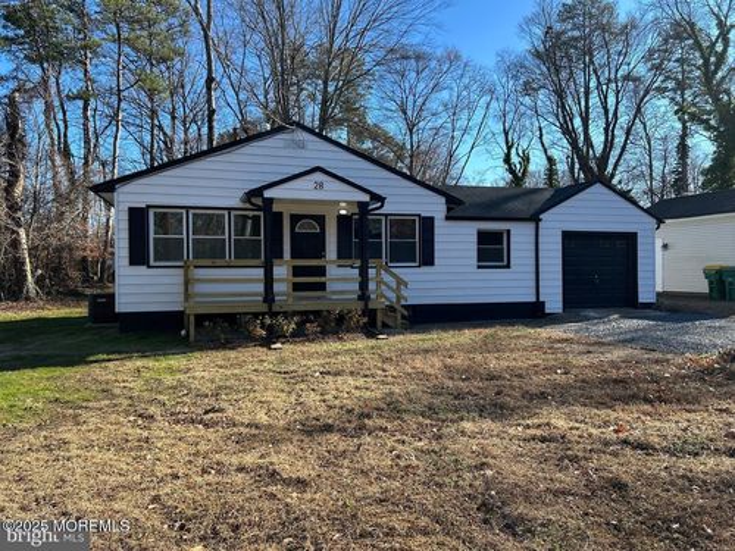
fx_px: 552
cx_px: 368
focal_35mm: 26
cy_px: 276
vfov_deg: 53.1
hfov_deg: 67.3
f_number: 1.5
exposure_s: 1/1431
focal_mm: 5.7
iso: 50
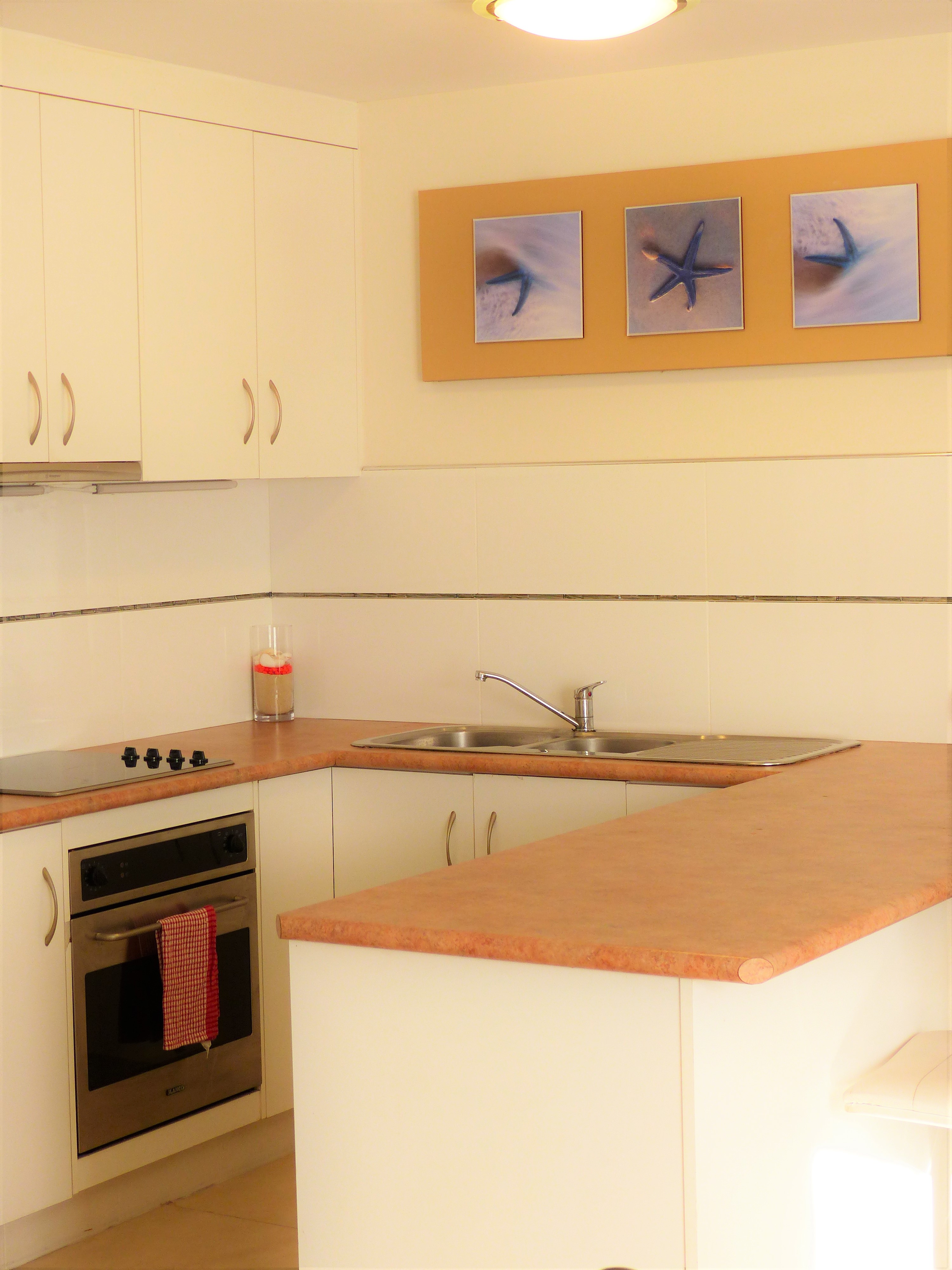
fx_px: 2457
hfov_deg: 21.9
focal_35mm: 67
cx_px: 476
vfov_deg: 29.0
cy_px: 635
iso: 100
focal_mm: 11.4
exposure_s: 1/100
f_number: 2.8
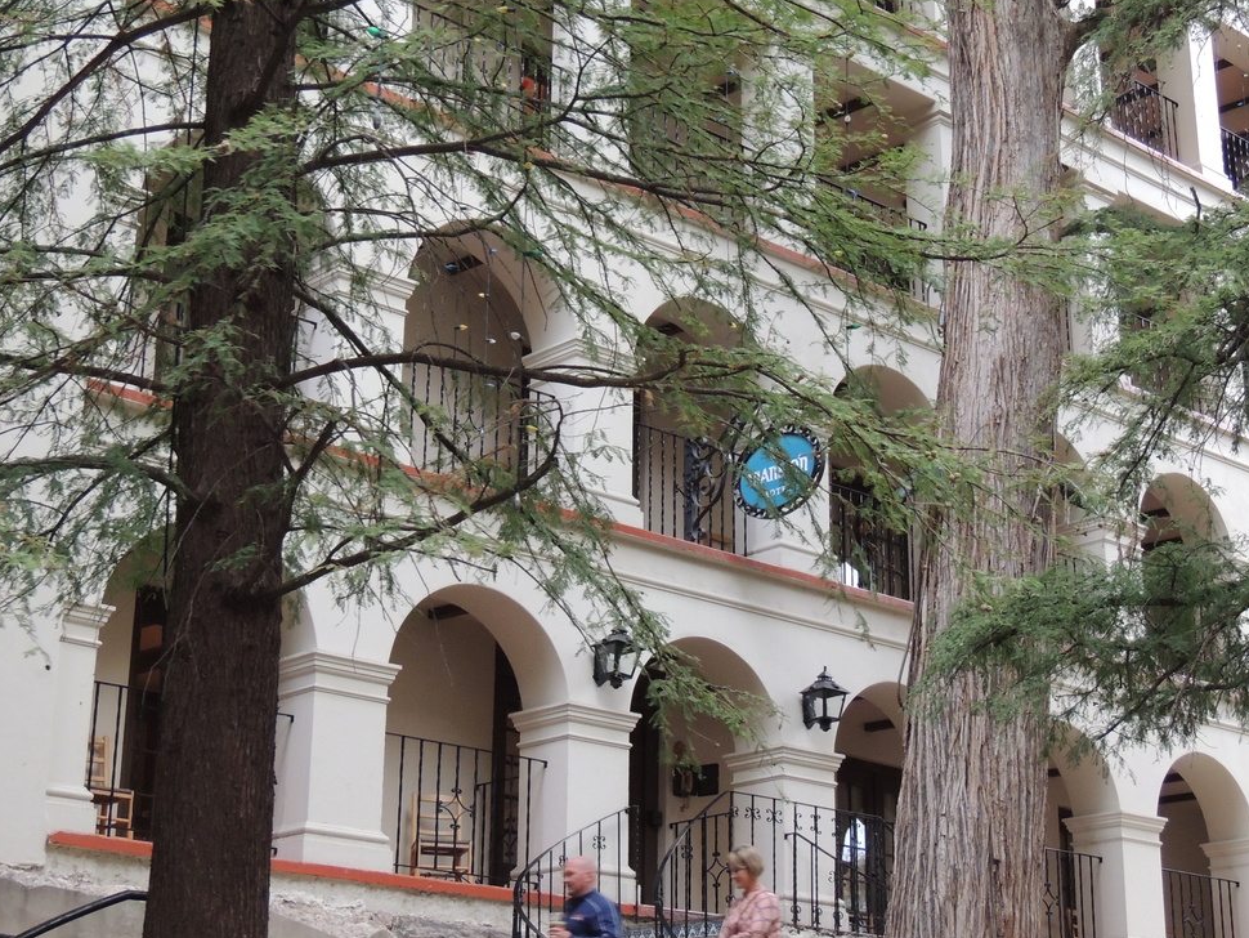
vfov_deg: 23.6
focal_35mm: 62
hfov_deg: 31.2
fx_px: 2238
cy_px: 406
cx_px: 626
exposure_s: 1/50
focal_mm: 8.3
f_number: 3.5
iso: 360
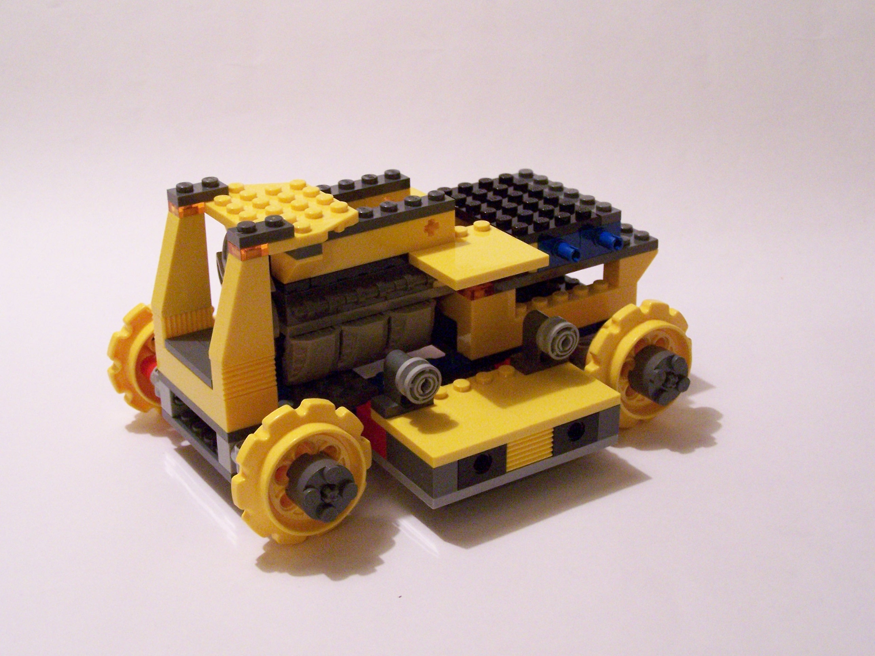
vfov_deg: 24.8
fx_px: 1491
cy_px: 328
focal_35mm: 59
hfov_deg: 32.7
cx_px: 438
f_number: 3.1
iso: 400
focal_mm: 9.8
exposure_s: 1/15
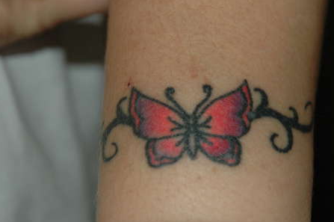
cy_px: 94
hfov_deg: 14.6
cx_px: 197
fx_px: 1307
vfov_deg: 9.7
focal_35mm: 141
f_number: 5
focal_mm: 70
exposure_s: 1/60
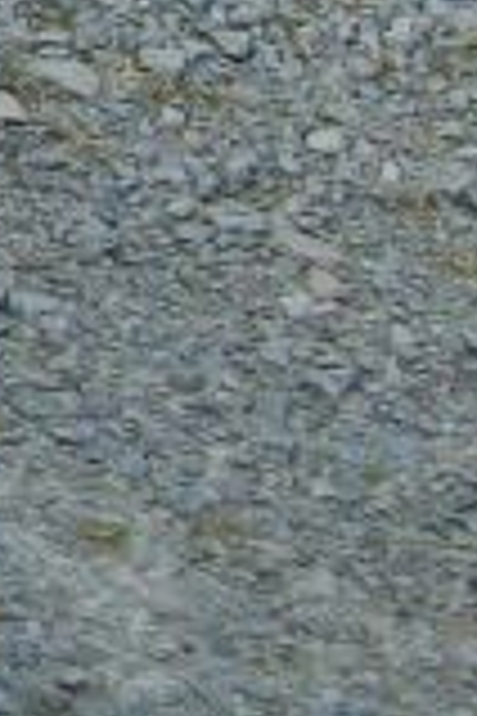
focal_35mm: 418
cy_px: -689
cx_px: -2156
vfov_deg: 4.9
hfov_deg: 3.0
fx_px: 8307
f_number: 3.6
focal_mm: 8.8
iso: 80
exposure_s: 1/160
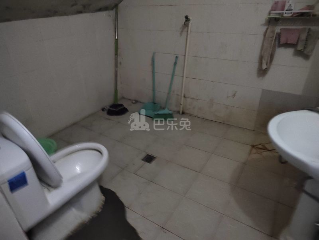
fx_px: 212
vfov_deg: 58.9
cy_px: 120
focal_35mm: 23
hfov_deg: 73.9
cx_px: 160
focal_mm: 5.52
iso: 6400
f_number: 1.9
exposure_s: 1/10
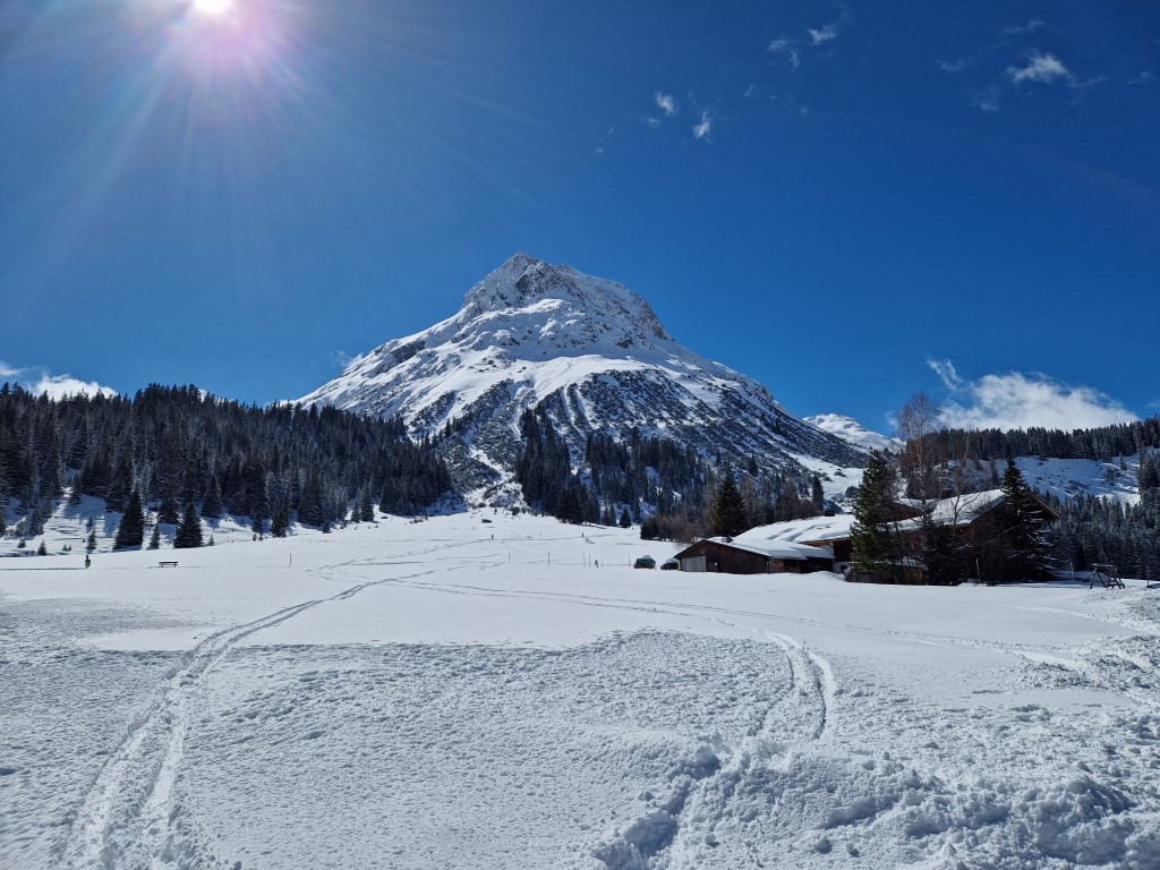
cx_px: 580
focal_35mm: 23
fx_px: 771
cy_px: 435
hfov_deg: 73.9
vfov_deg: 58.9
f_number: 1.8
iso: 50
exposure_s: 1/6560
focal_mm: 5.4
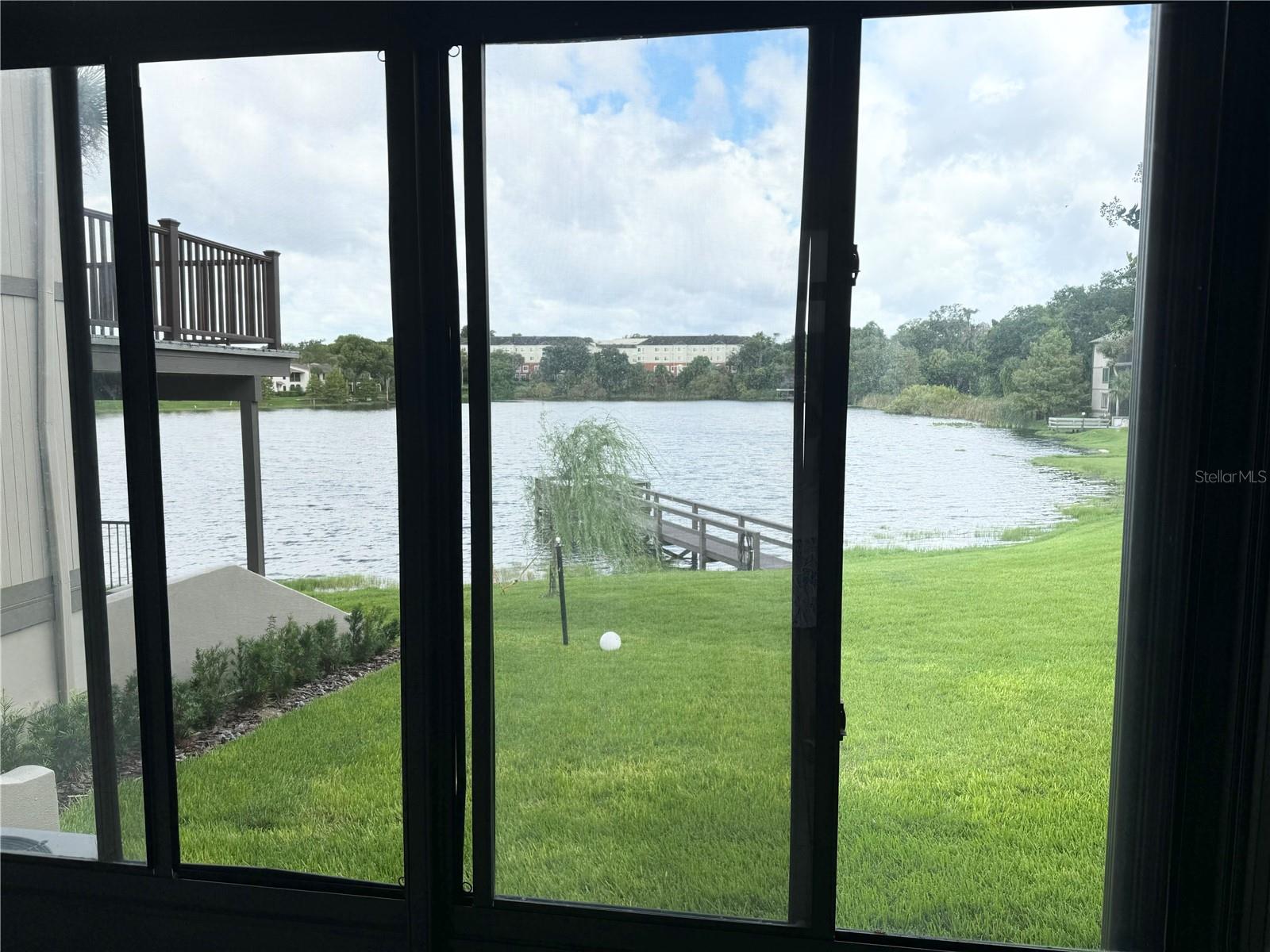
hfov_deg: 71.6
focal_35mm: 24
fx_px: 881
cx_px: 635
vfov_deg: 56.8
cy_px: 476
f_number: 1.78
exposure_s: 1/1869
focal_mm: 6.76
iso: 80
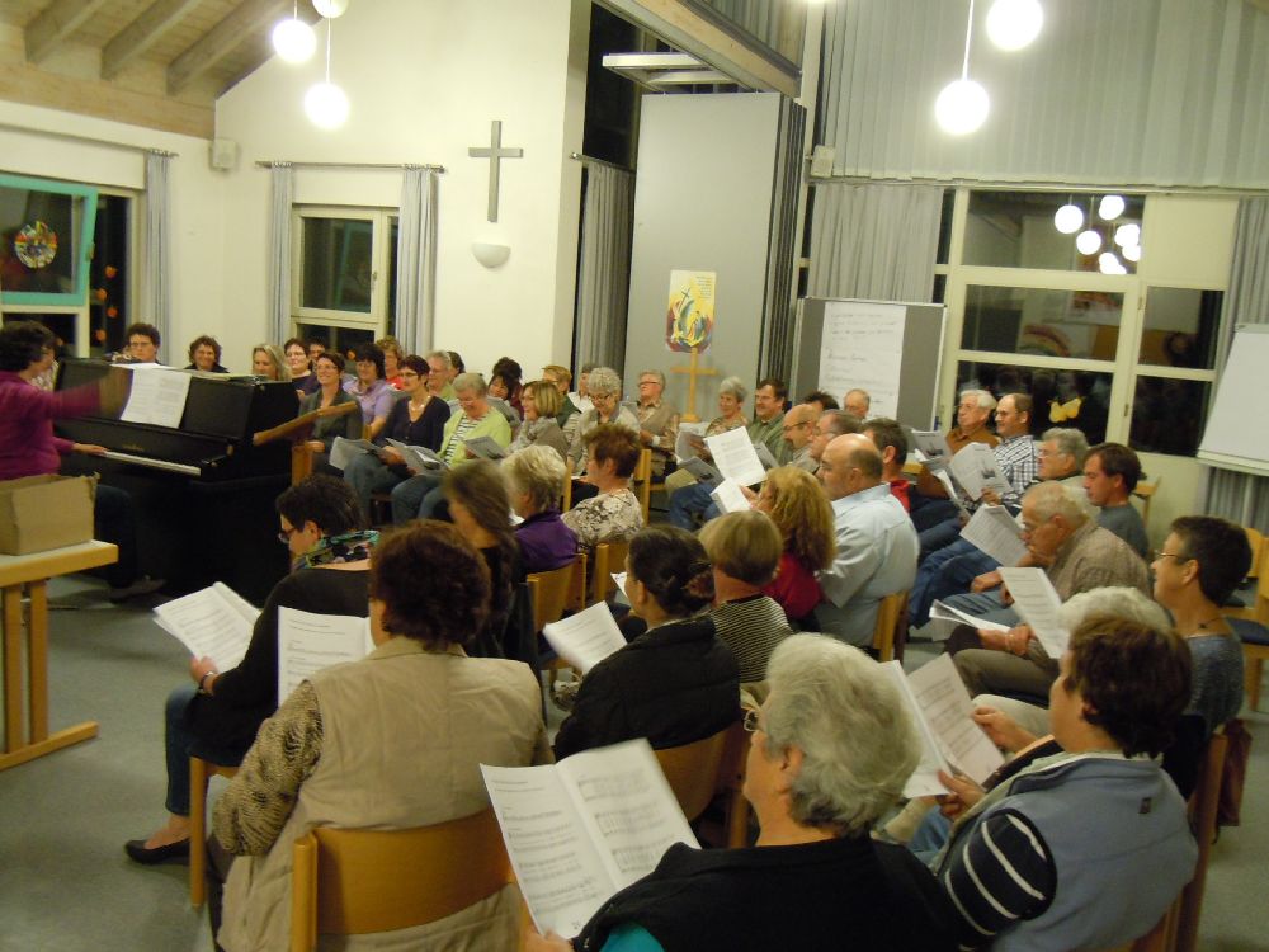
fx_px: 1100
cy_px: 476
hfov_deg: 60.0
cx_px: 634
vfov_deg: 46.8
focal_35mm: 30
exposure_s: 1/6
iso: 400
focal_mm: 5.4
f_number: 3.5
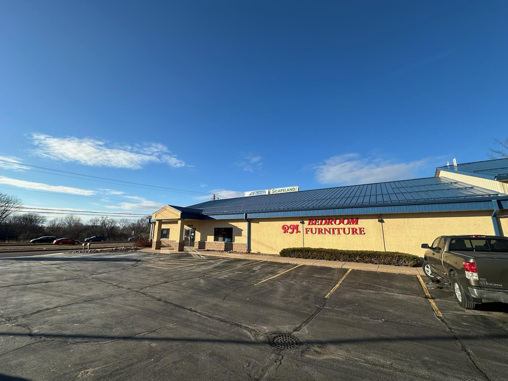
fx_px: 205
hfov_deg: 102.1
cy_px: 190
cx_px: 254
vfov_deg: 85.7
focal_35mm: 14
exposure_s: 1/1887
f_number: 2.2
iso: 50
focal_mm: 2.22
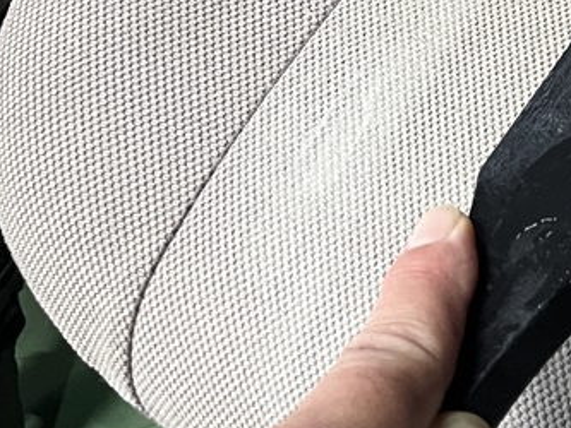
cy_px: -89
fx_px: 1650
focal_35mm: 100
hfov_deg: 17.0
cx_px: 947
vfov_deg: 14.3
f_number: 1.6
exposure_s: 1/60
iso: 250
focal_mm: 5.1
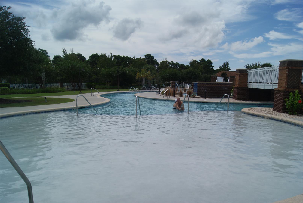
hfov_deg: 67.3
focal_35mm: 27
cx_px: 152
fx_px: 228
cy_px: 102
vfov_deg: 48.1
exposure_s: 1/400
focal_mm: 18
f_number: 10
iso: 100
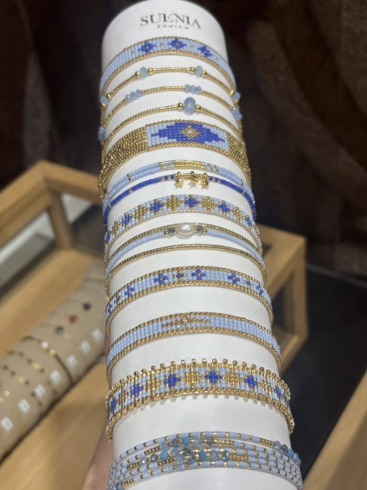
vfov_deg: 36.8
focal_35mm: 52
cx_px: 184
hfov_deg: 28.0
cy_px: 245
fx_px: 735
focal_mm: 5.96
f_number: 1.6
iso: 32
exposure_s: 1/173
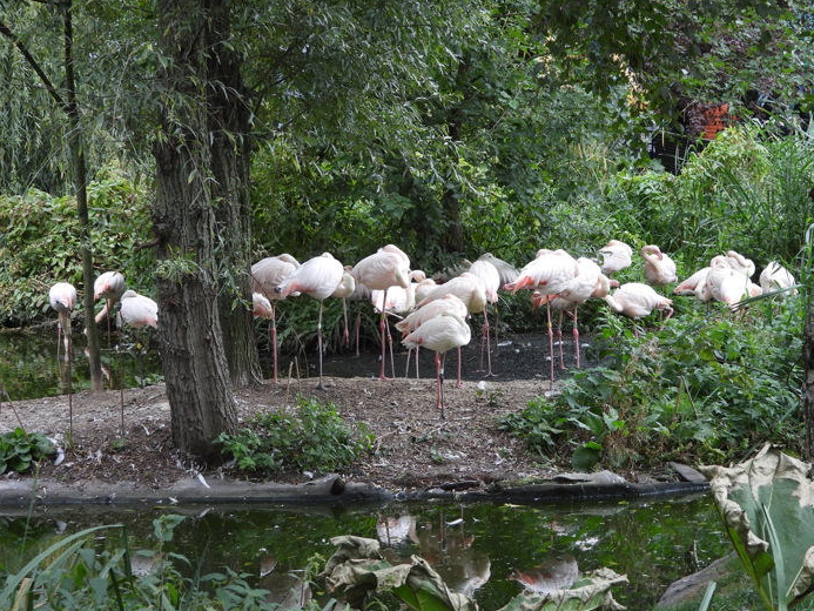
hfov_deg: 17.6
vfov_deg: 13.2
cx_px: 466
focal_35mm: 112
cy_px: 302
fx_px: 2634
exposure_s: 1/60
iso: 100
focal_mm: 17.5
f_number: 3.5
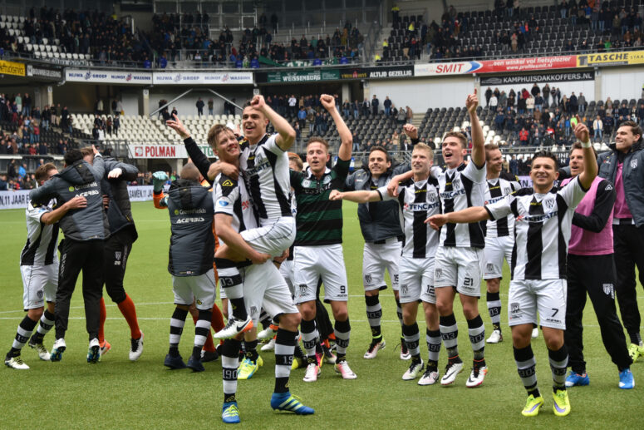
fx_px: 1396
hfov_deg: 26.0
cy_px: 215
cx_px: 322
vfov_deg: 17.5
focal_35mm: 78
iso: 360
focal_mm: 78
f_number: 5
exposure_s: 1/500
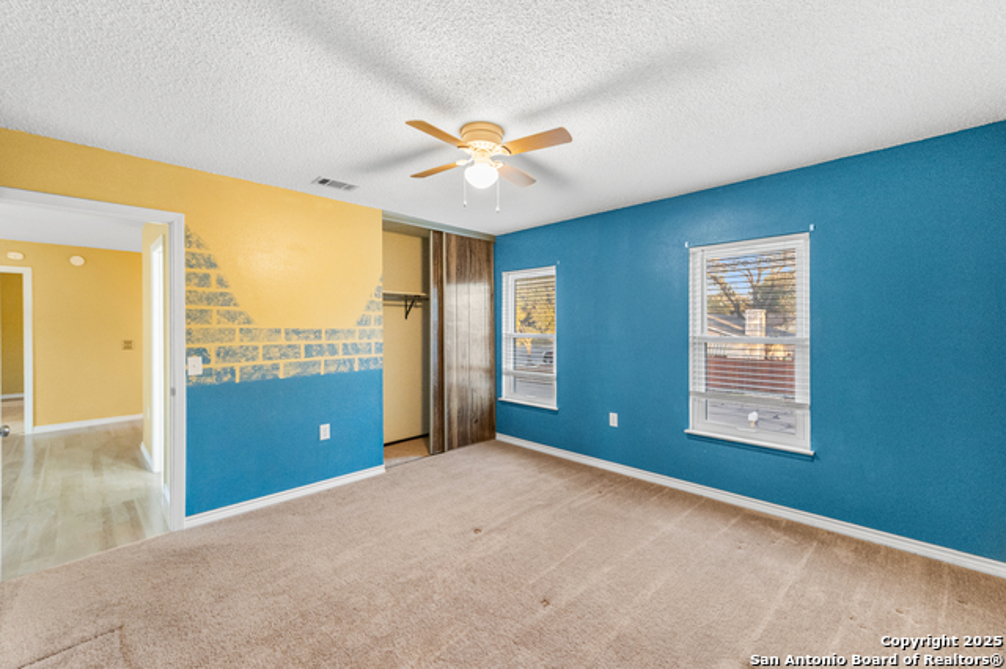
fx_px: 419
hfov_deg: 100.4
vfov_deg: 77.3
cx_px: 503
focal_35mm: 15
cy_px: 334
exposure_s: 1/80
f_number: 4
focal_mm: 15
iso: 4000
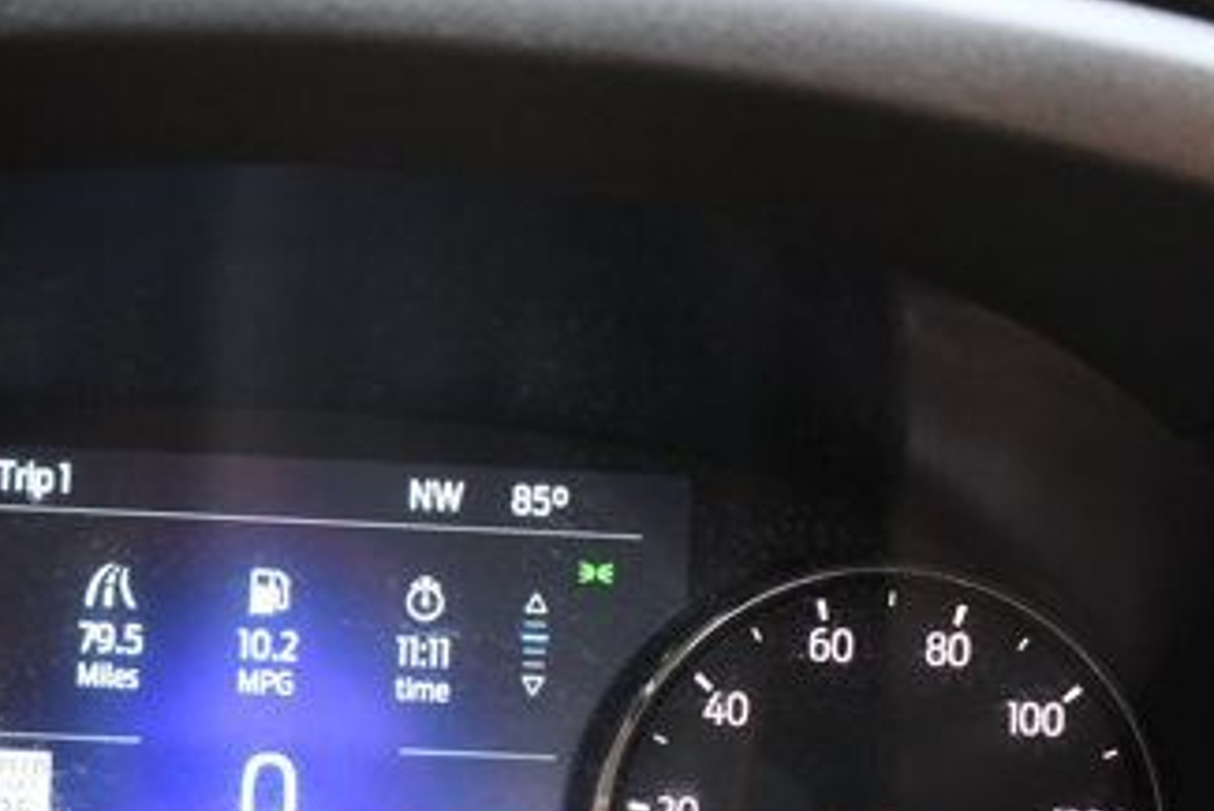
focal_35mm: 67
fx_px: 2260
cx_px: 224
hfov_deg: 29.3
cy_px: 704
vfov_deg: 20.0
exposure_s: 1/125
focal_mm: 23
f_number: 3.8
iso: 1400
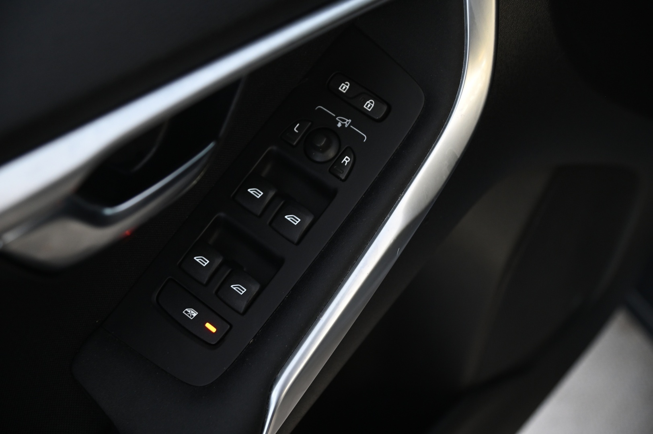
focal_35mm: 58
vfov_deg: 23.3
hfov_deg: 34.5
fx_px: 1051
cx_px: 326
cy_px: 217
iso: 2000
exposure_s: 1/25
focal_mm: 58
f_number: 4
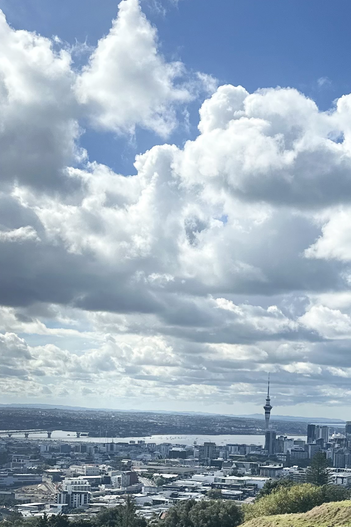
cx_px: 306
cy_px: 422
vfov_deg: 33.0
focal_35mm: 59
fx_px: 863
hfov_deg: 22.5
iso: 80
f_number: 1.78
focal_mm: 6.86
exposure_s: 1/10753
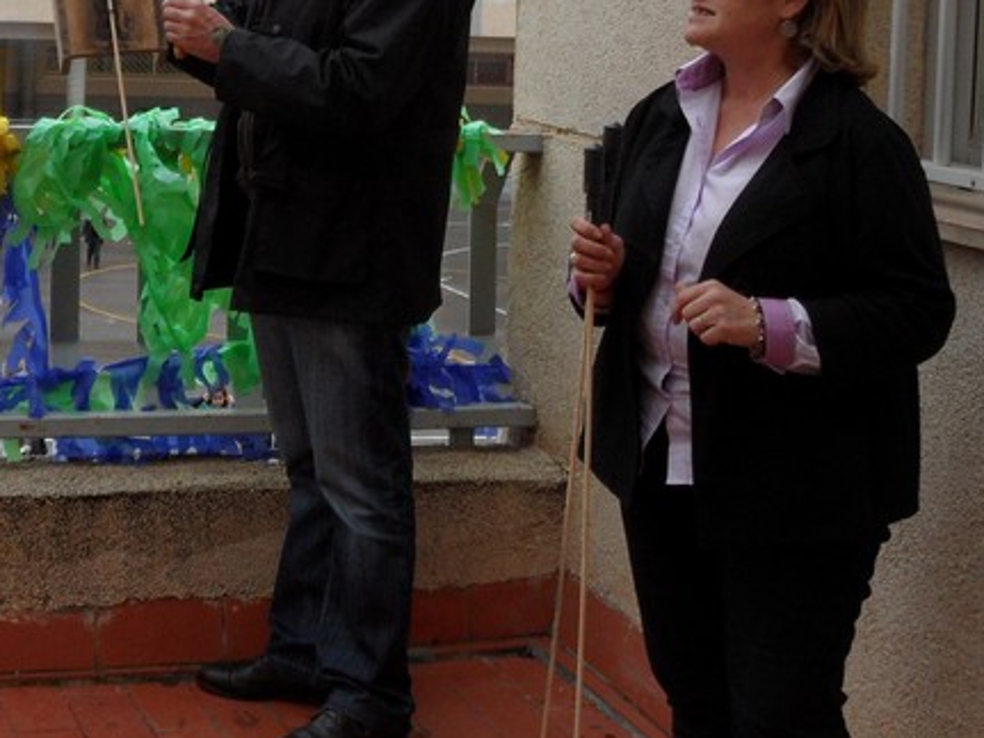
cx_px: 201
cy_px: -2
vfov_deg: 18.8
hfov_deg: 25.2
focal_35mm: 76
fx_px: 2160
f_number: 3.4
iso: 80
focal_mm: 5.3
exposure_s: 1/125
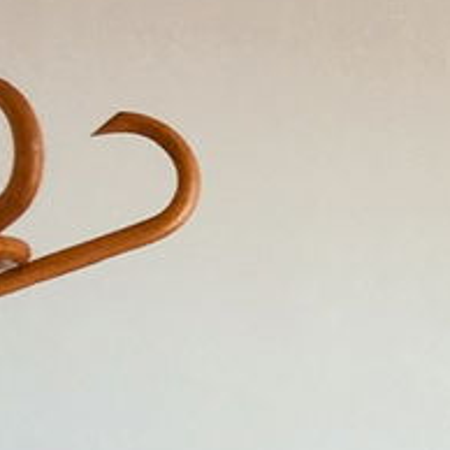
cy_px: 540
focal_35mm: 211
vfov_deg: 8.2
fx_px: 3103
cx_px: 1668
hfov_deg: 6.8
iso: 25
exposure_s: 1/100
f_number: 2.2
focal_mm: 4.15
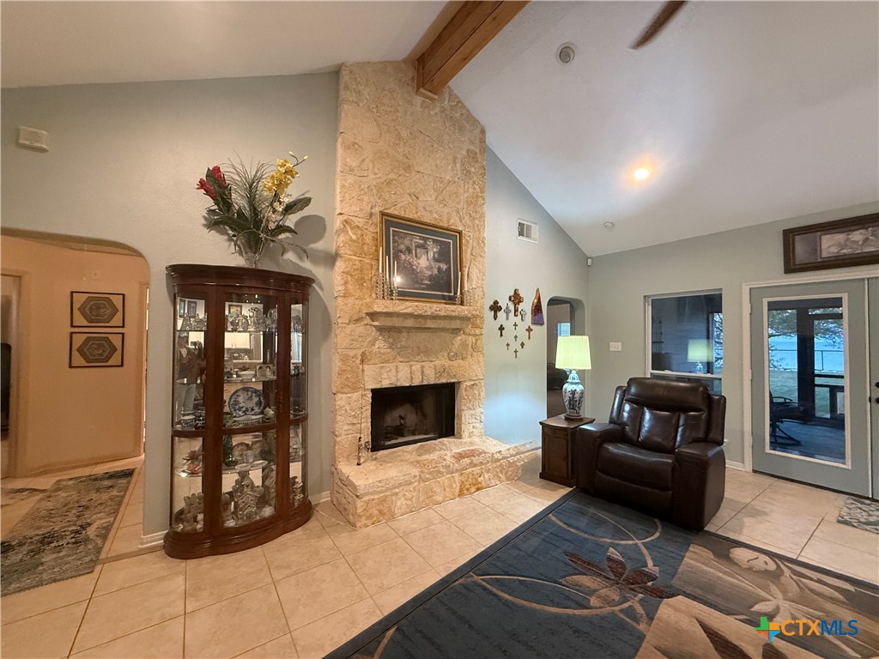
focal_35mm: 14
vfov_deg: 85.7
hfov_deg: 102.1
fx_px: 356
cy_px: 330
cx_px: 440
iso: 500
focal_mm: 2.22
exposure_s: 1/60
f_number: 2.2
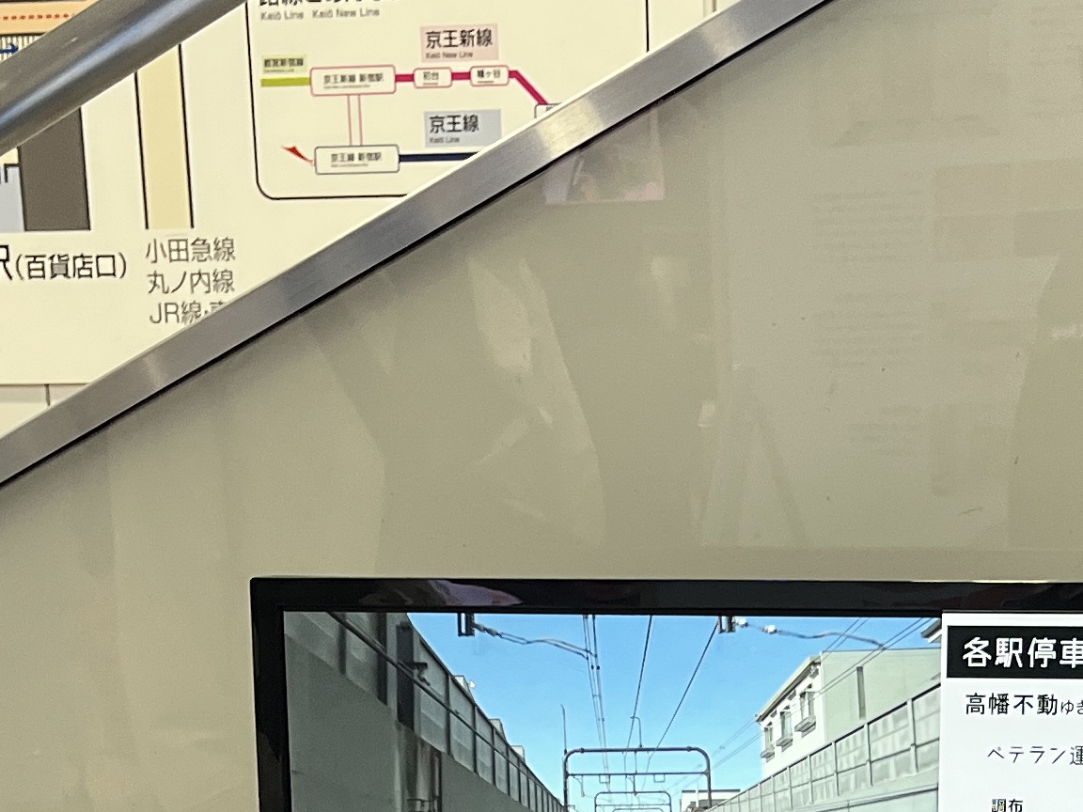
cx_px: 819
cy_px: 1382
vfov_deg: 14.6
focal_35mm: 91
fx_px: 2847
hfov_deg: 21.3
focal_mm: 5.1
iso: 100
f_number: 1.6
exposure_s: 1/120
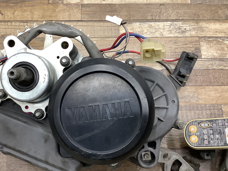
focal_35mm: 39
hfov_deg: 47.7
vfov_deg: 36.7
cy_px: 102
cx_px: 99
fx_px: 257
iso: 125
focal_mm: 3.3
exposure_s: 1/60
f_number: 2.4
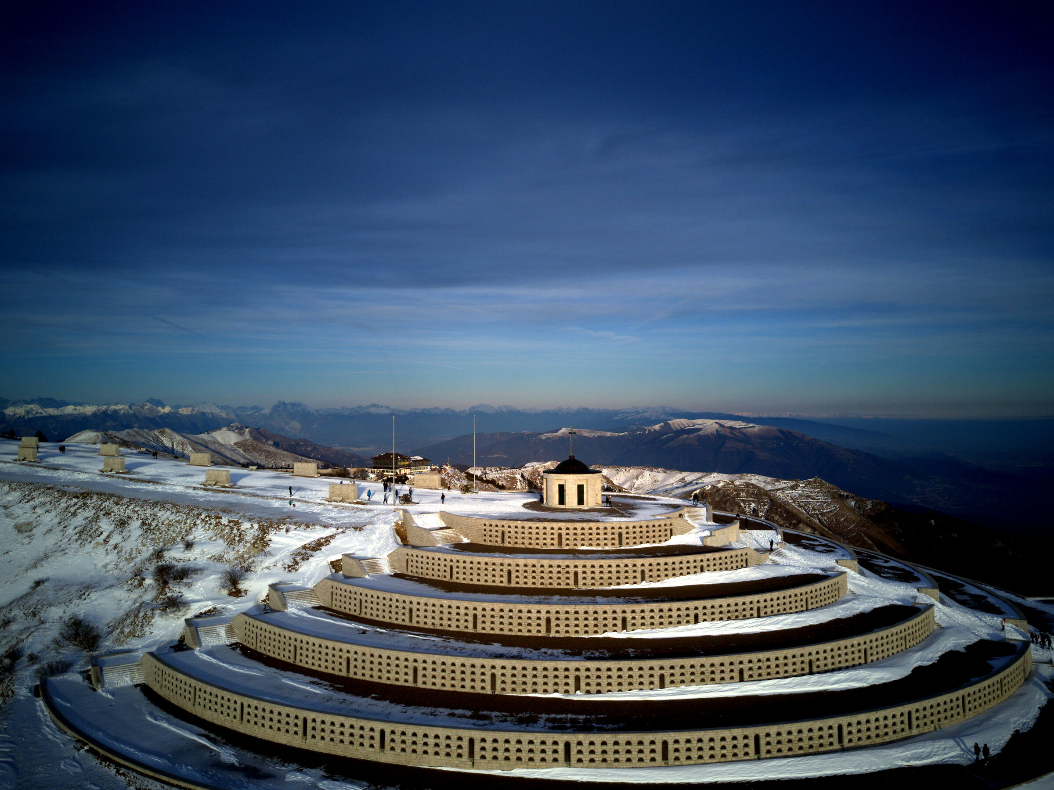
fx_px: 792
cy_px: 395
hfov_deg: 67.3
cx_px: 527
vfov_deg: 53.1
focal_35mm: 26
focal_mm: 4.73
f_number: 2.2
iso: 100
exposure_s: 1/930
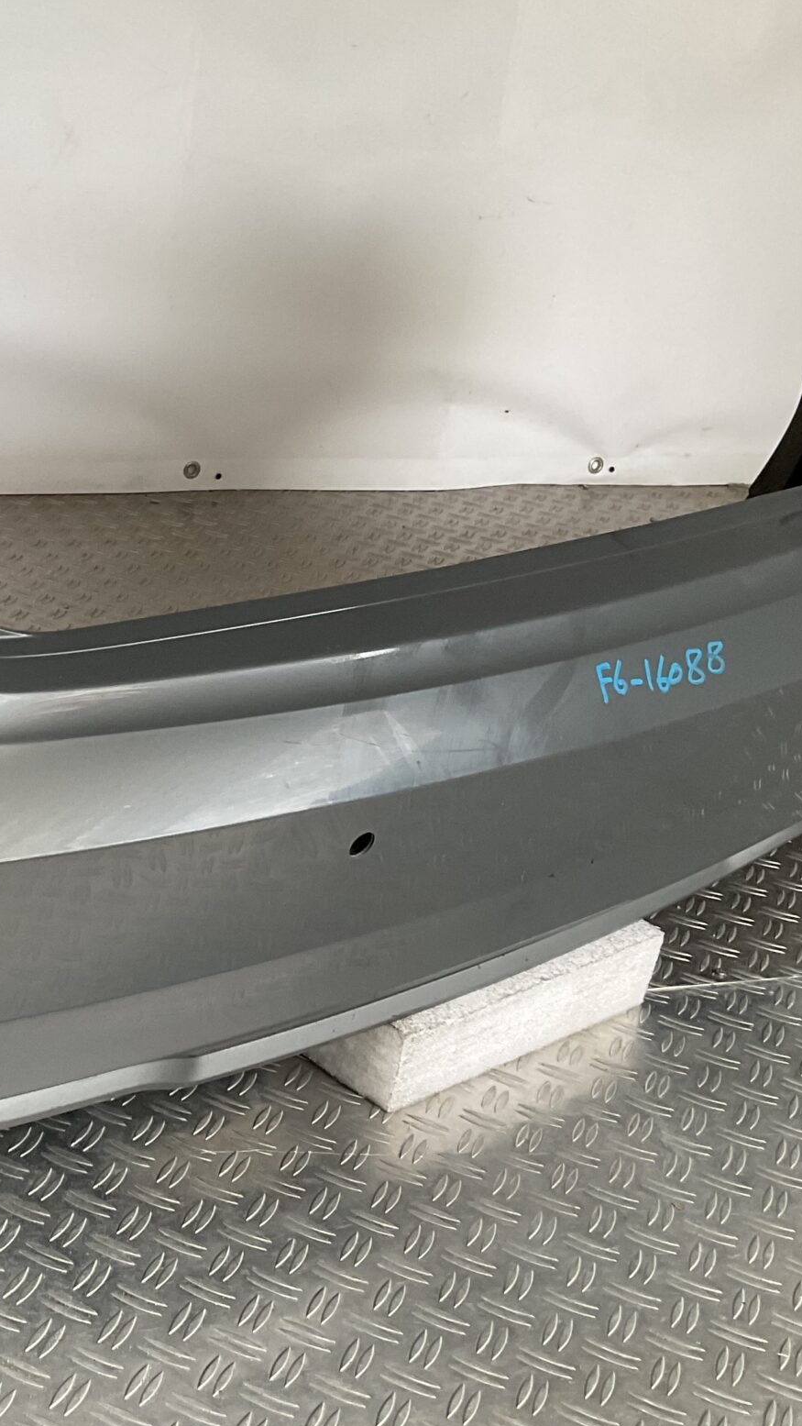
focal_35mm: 52
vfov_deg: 39.9
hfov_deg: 22.0
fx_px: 1965
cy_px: 718
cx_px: -44
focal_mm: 3
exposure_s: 1/60
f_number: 1.8
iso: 50
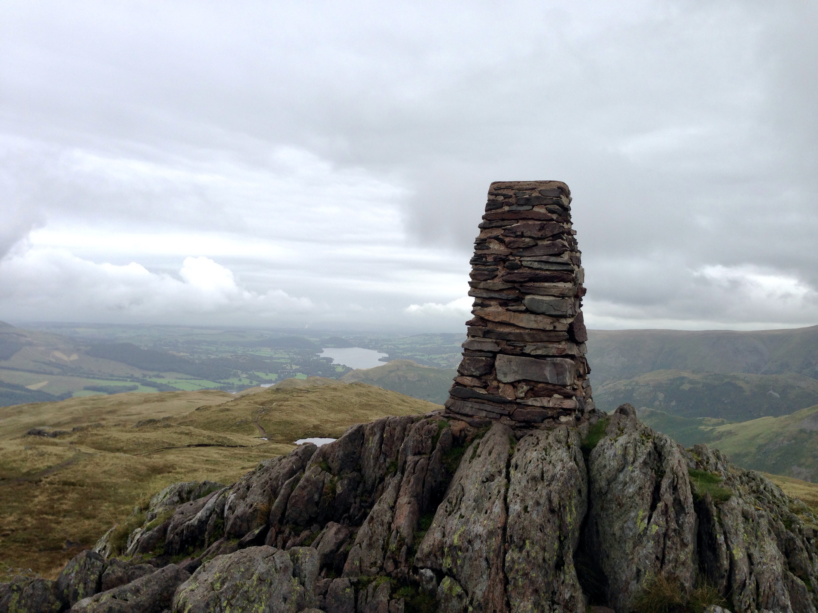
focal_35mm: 33
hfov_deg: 55.4
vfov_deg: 42.9
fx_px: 780
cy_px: 306
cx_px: 409
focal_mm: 4.12
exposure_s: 1/645
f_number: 2.4
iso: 50
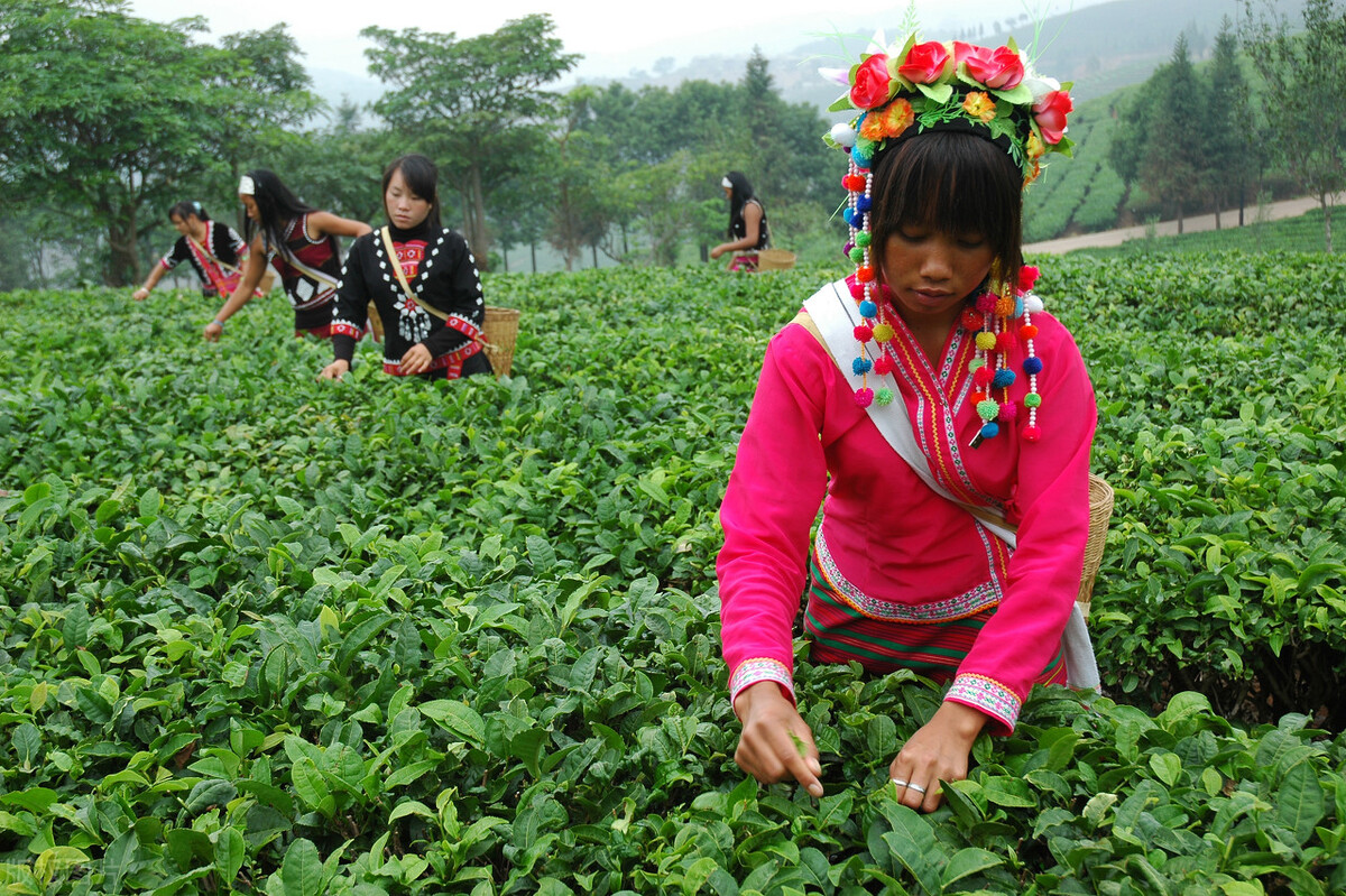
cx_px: 673
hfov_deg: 42.3
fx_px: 1738
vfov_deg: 28.9
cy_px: 448
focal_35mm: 46
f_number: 5.6
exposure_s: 1/45
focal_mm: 31
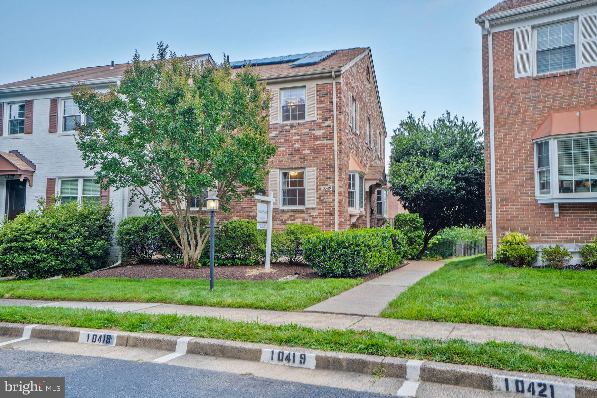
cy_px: 199
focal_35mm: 29
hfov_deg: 63.7
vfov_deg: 45.0
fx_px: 481
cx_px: 298
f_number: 8
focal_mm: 29
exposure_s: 1/30
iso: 800
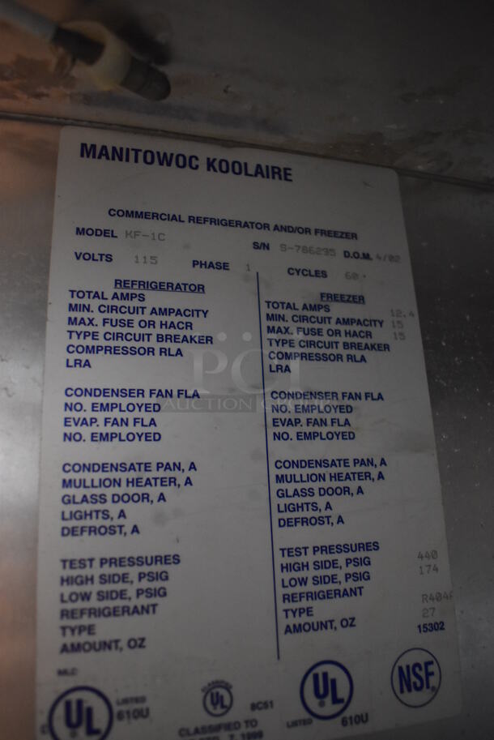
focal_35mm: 27
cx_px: 247
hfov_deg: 48.0
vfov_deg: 67.3
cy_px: 370
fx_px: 555
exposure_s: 1/50
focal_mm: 18
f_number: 3.5
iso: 3200
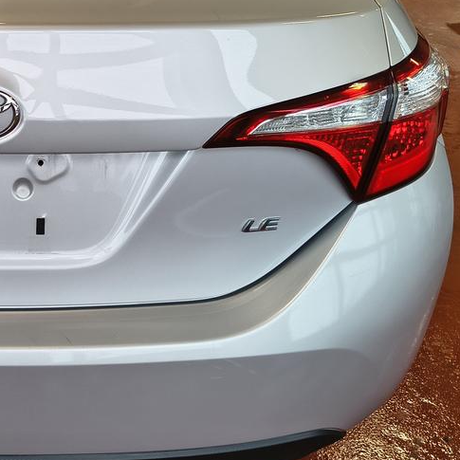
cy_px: 125
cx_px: -32
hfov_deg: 28.1
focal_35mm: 56
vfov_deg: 30.1
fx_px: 842
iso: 114
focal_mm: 5.56
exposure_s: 1/120
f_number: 1.8
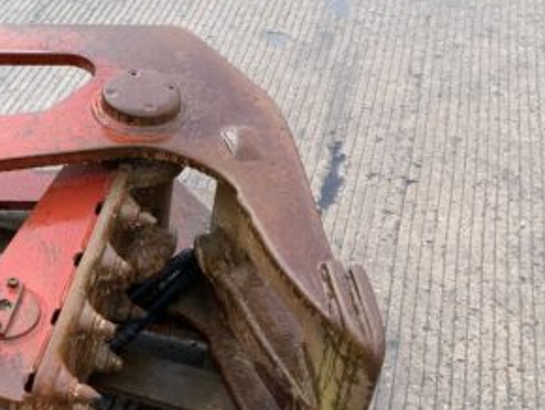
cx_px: 53
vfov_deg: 23.0
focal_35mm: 64
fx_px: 1008
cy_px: 218
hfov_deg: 29.0
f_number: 1.8
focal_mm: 3
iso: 16
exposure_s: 1/419
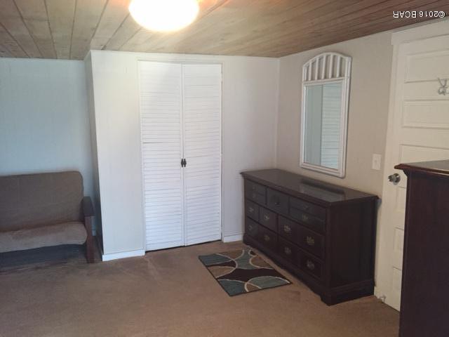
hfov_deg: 61.7
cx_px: 224
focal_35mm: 29
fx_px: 376
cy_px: 168
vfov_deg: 48.2
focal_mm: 4.15
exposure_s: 1/15
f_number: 2.2
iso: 250
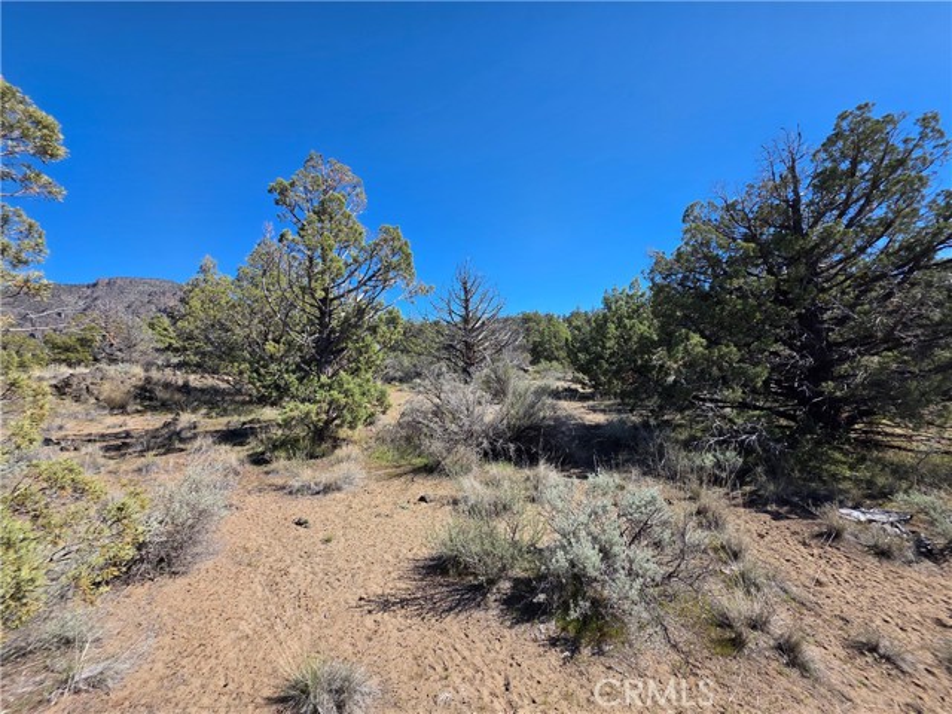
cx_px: 476
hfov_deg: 106.2
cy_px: 357
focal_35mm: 13
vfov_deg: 89.9
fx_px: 358
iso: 40
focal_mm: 2.2
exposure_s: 1/1484
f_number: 1.9
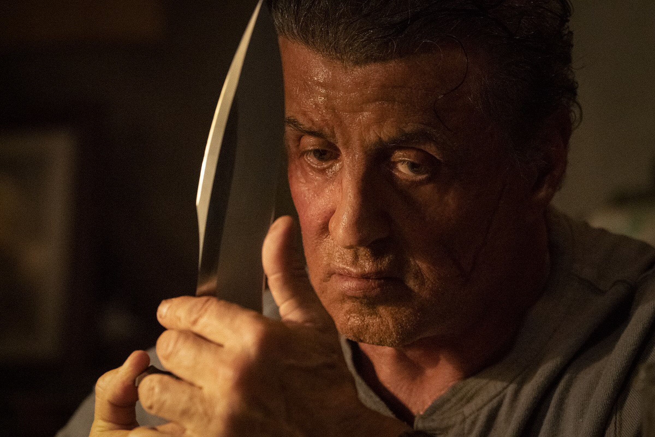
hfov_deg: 10.8
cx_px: 328
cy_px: 218
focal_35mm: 191
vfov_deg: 7.2
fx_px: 3475
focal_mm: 191
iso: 12800
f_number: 5
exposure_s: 1/100
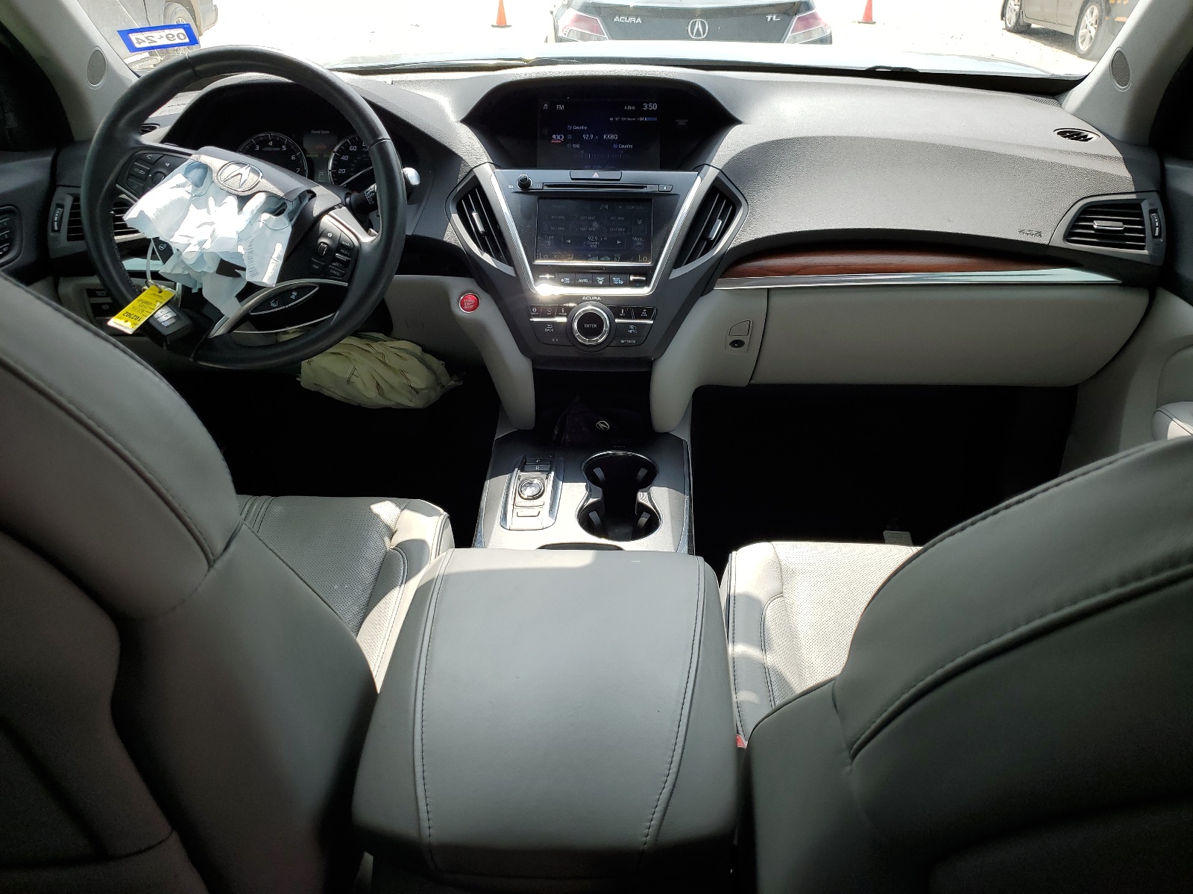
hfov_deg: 67.3
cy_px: 447
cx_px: 596
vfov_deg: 53.1
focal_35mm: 26
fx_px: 896
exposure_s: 1/1111
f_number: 1.5
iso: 50
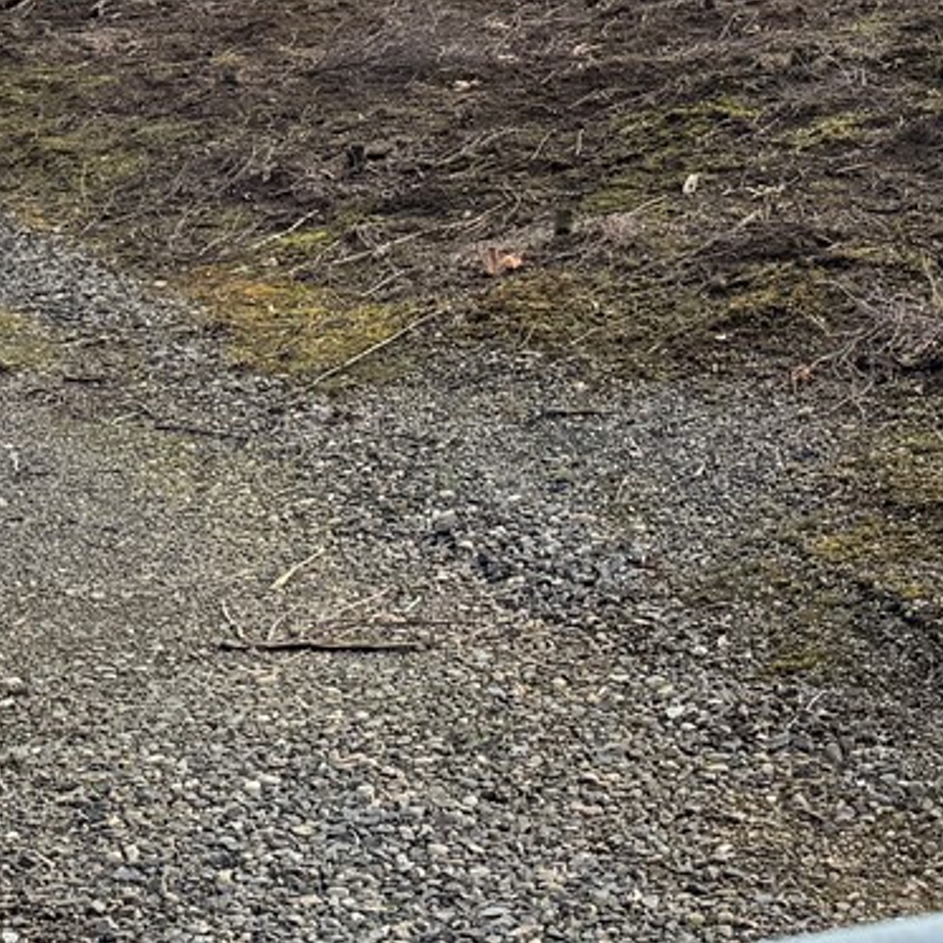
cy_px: -167
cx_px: 1014
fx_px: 2805
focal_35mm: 91
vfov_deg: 18.2
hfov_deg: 18.4
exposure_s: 1/1980
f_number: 1.78
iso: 80
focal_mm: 6.76
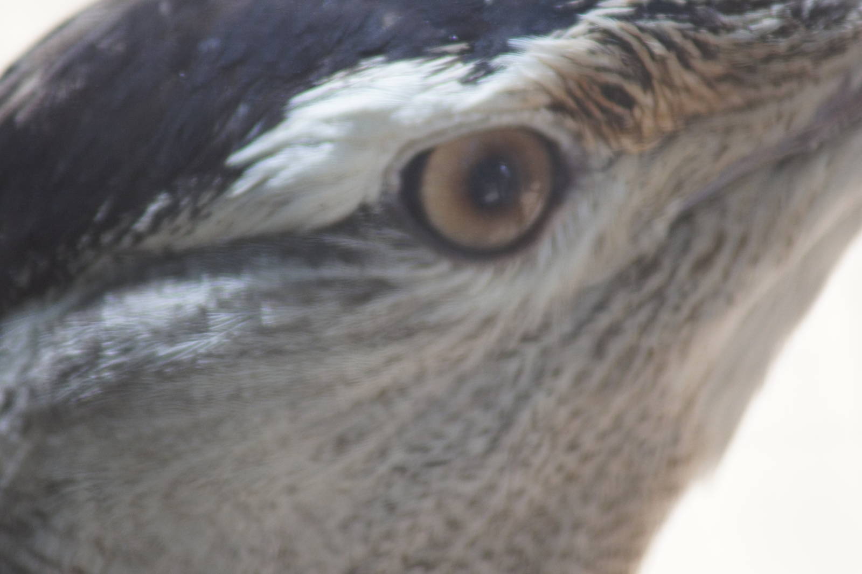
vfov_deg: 3.1
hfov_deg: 4.6
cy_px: 287
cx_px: 431
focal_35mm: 450
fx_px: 10769
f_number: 5.6
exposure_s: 1/250
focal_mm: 300
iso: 800
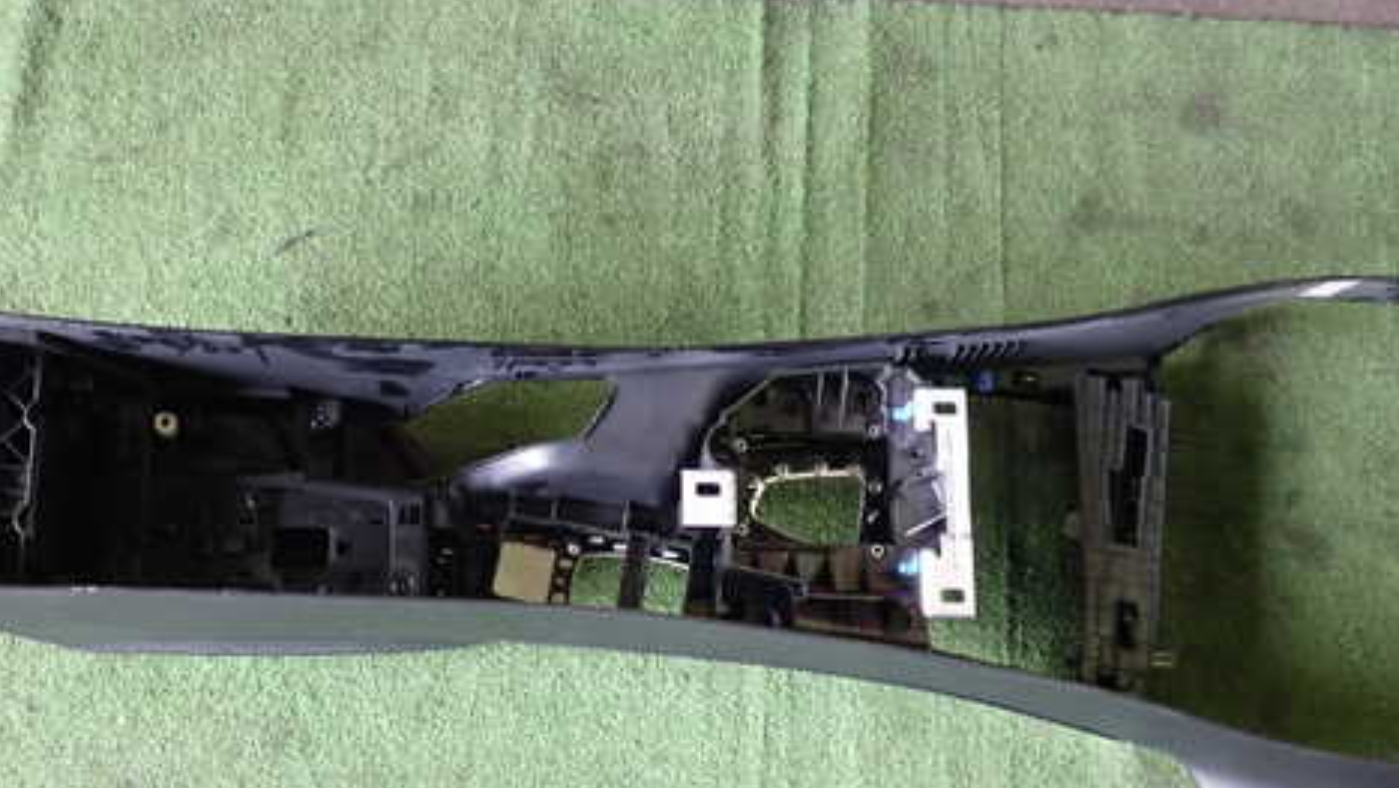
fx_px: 1558
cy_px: 503
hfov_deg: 48.3
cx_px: 656
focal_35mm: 42
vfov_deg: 28.2
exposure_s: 1/30
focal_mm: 5.4
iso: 200
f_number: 2.3
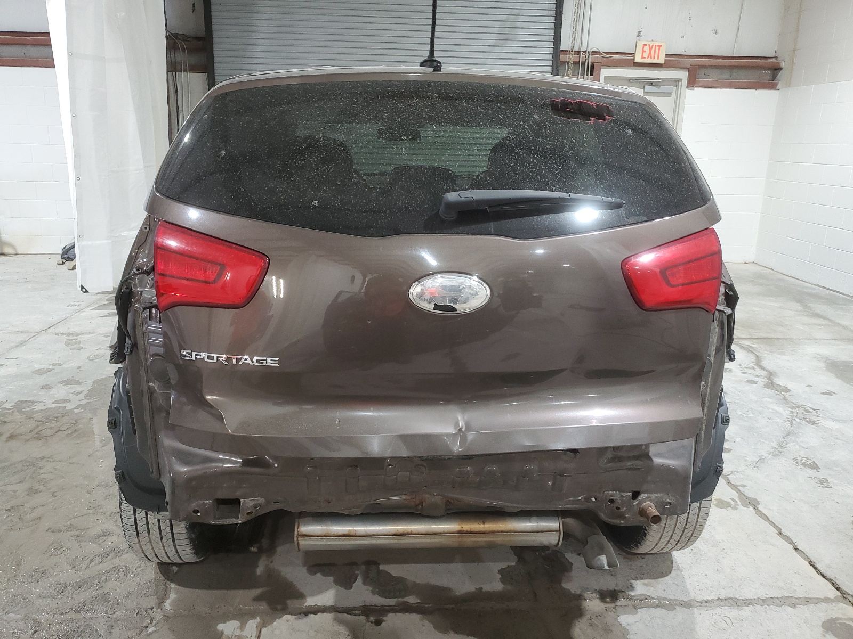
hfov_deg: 67.3
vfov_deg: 53.1
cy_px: 320
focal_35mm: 26
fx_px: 641
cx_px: 426
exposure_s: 1/60.2
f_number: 1.5
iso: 112
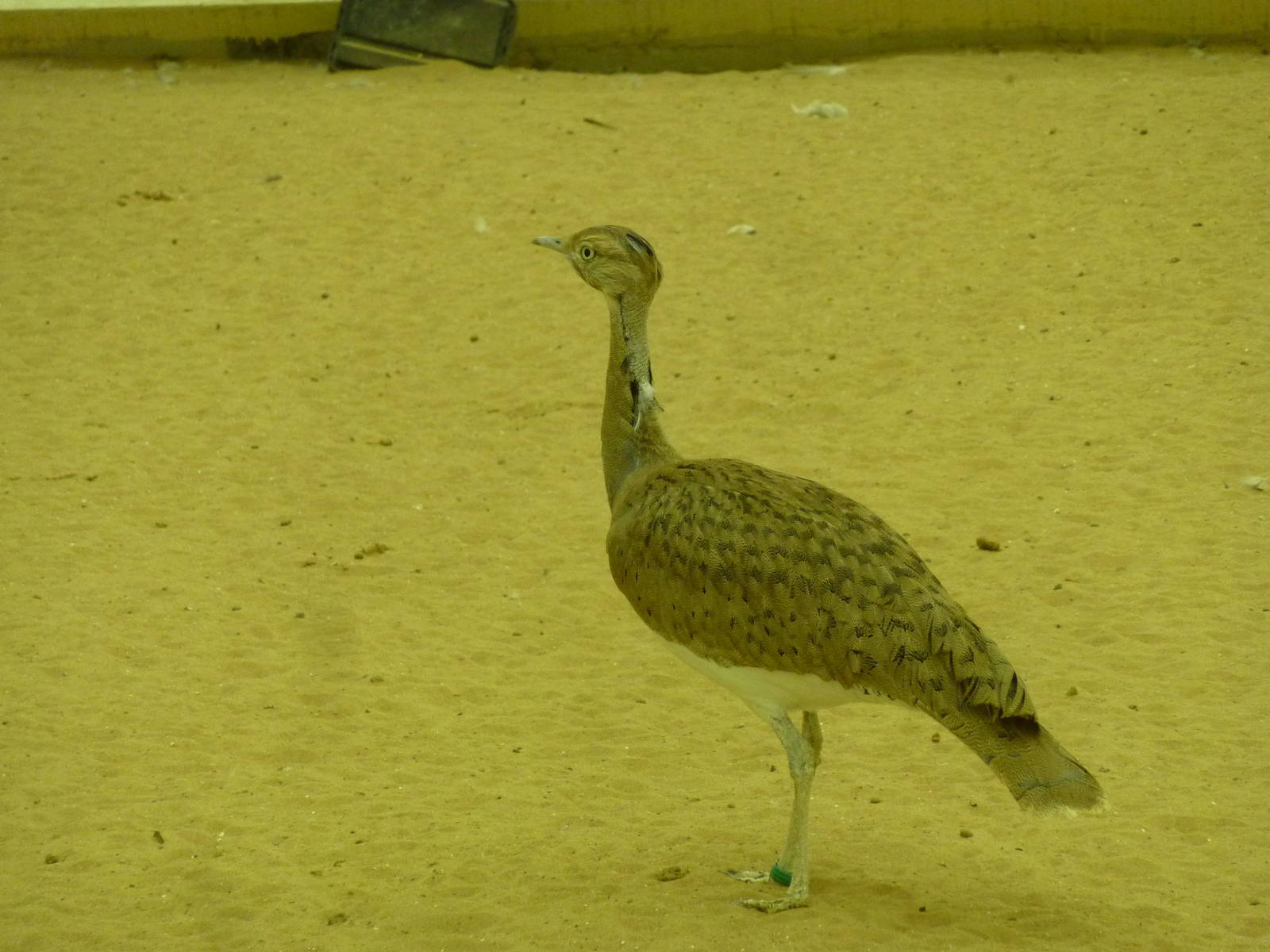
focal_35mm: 300
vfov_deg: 5.0
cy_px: 476
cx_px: 635
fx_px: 11006
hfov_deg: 6.6
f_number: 4.9
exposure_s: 1/60
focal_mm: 49.2
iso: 400
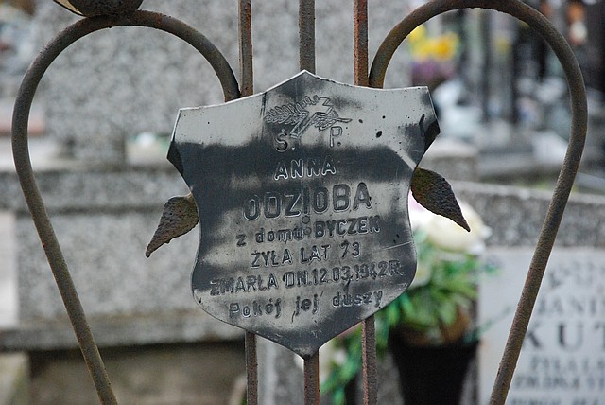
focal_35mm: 158
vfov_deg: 8.7
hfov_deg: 13.0
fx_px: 2649
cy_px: 202
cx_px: 302
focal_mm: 105
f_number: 7.1
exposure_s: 1/800
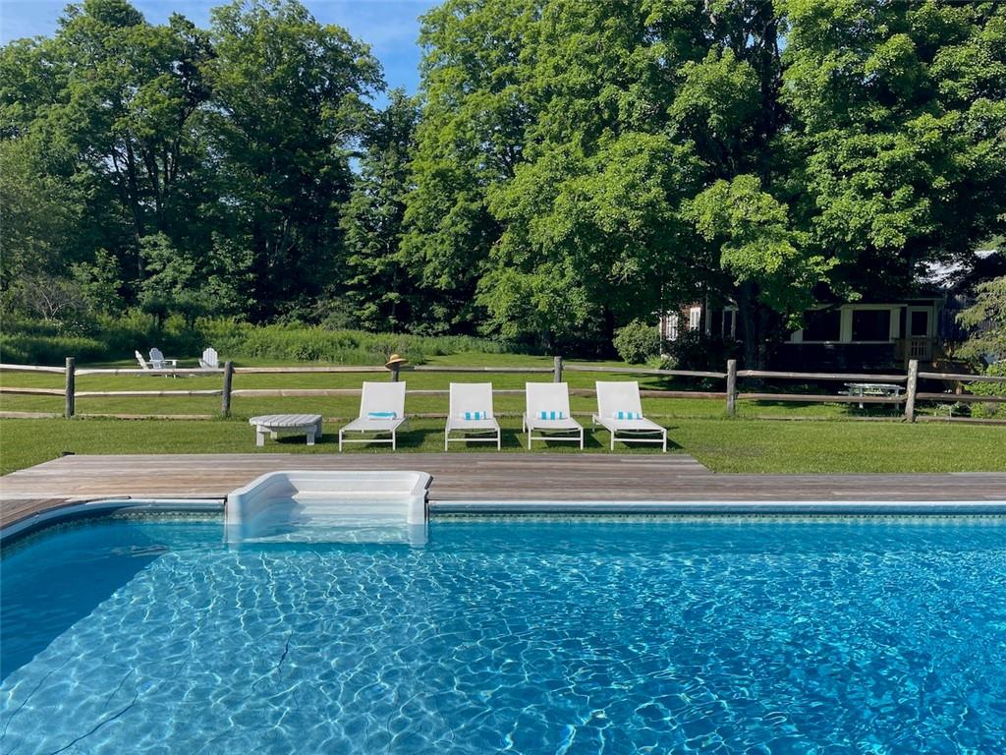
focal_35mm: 26
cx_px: 503
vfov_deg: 53.1
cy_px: 378
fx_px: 756
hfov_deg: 67.3
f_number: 1.6
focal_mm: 5.1
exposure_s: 1/3257
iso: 32
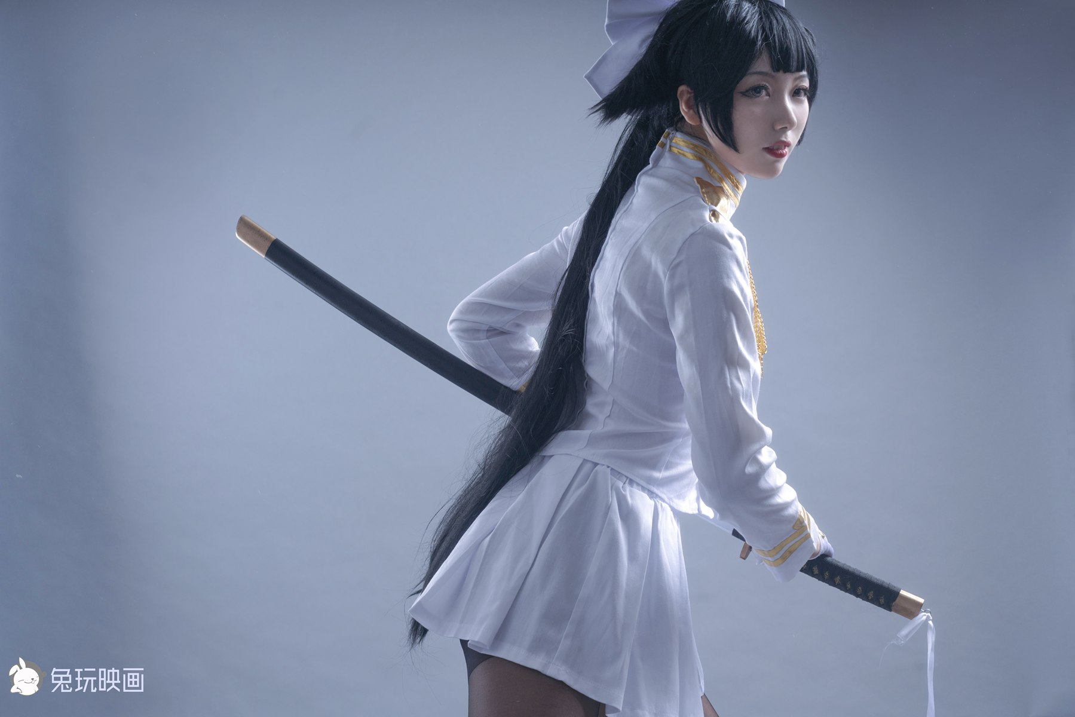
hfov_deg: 39.6
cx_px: 538
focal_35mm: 50
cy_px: 358
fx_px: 1493
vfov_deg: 27.0
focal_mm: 50
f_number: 8
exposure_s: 1/160
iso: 200
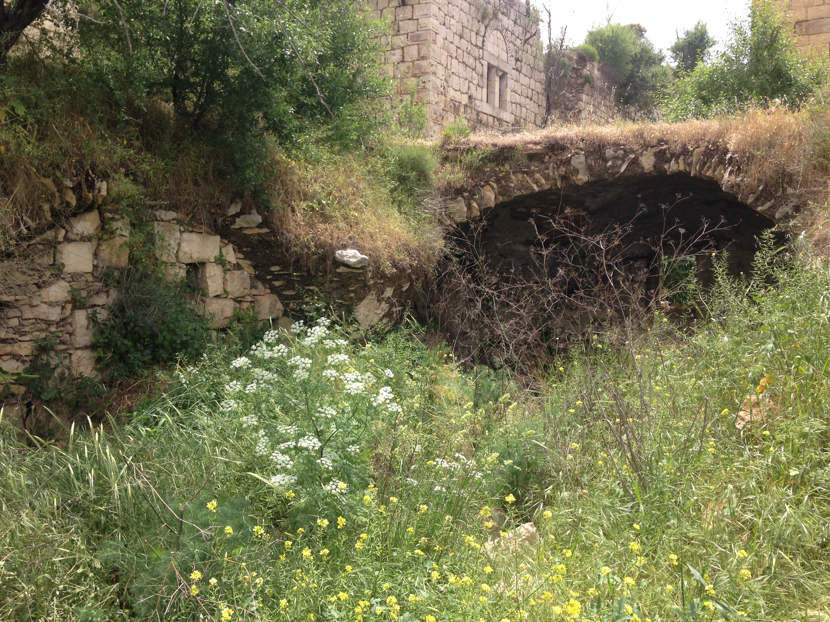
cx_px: 415
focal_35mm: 33
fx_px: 791
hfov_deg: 55.4
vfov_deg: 42.9
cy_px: 311
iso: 50
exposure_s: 1/623
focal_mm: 4.12
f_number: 2.4
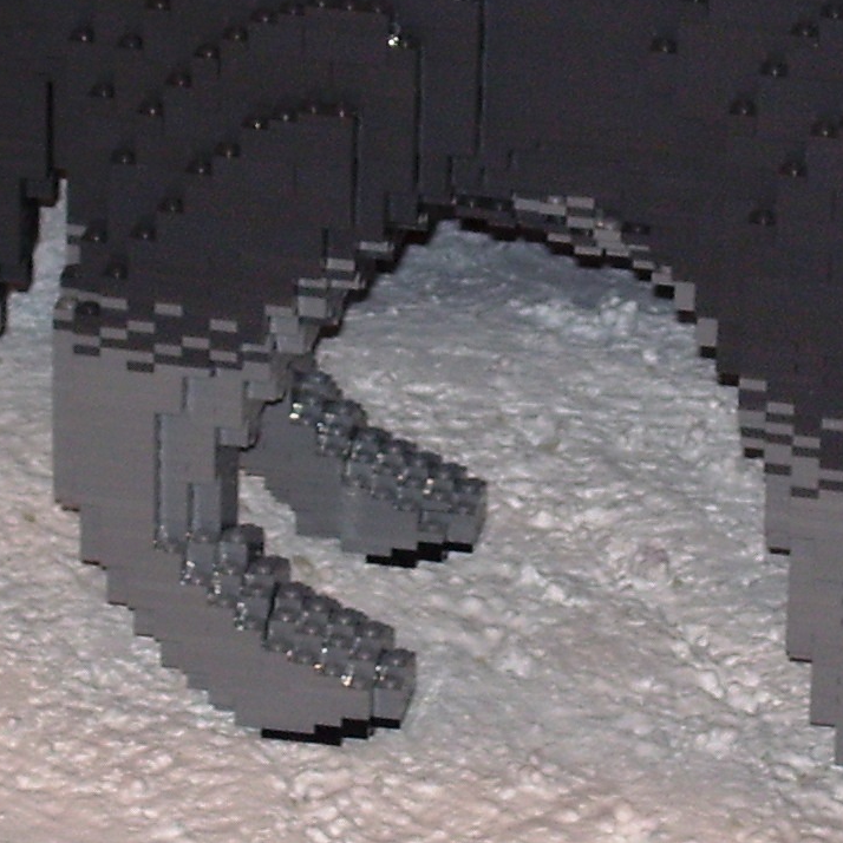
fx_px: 6833
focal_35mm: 248
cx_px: 525
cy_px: 202
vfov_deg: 7.1
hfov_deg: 7.1
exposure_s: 1/90
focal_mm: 14.3
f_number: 4.3
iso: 80
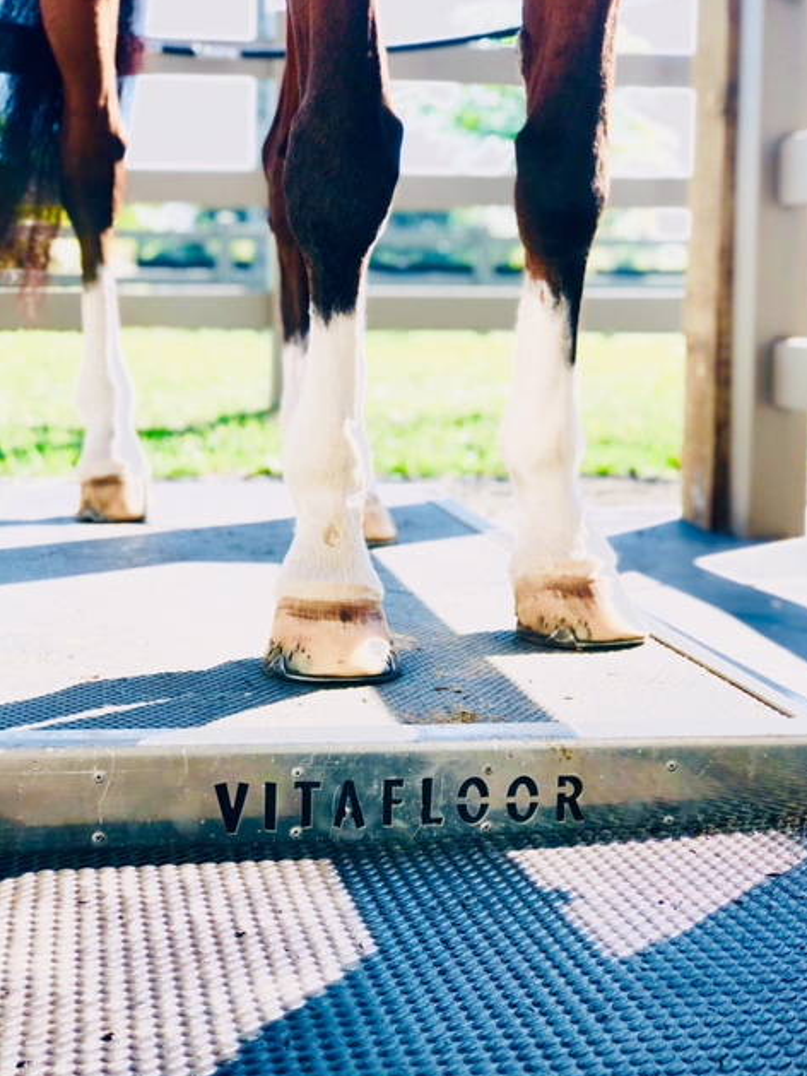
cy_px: 541
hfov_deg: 25.2
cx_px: 409
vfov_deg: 33.2
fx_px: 1802
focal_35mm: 58
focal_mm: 6.6
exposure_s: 1/181
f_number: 2.8
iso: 20
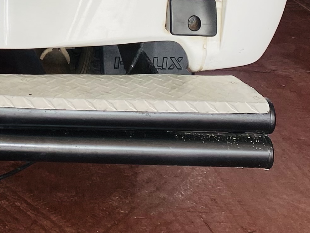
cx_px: -114
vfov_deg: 12.7
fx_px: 949
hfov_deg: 17.2
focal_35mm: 106
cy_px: -186
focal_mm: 4.25
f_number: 1.8
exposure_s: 1/111
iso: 32
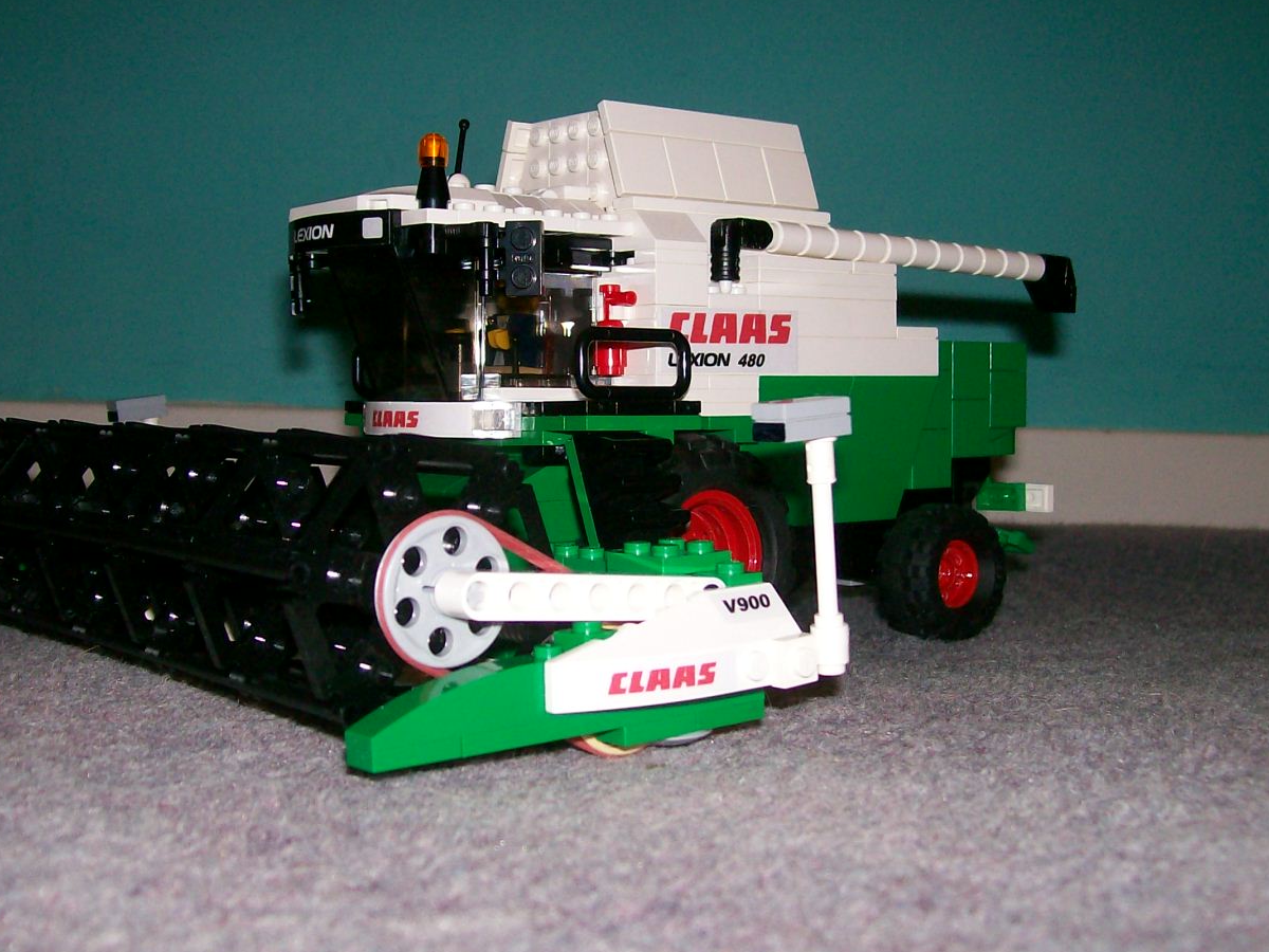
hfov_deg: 39.6
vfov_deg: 30.2
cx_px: 580
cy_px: 426
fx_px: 1760
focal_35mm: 48
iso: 80
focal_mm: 6
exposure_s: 1/64
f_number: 2.7
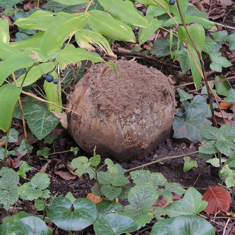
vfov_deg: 12.3
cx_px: 117
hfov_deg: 12.3
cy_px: 118
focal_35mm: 142
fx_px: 1091
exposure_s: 1/4
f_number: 4.2
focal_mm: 21.4
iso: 100
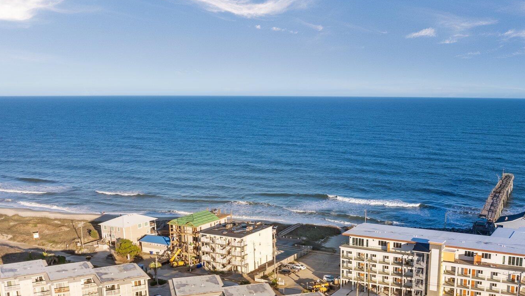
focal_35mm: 40
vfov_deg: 28.8
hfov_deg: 49.8
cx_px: 337
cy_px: 253
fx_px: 557
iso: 110
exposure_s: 1/1600
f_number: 2.8
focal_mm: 12.29
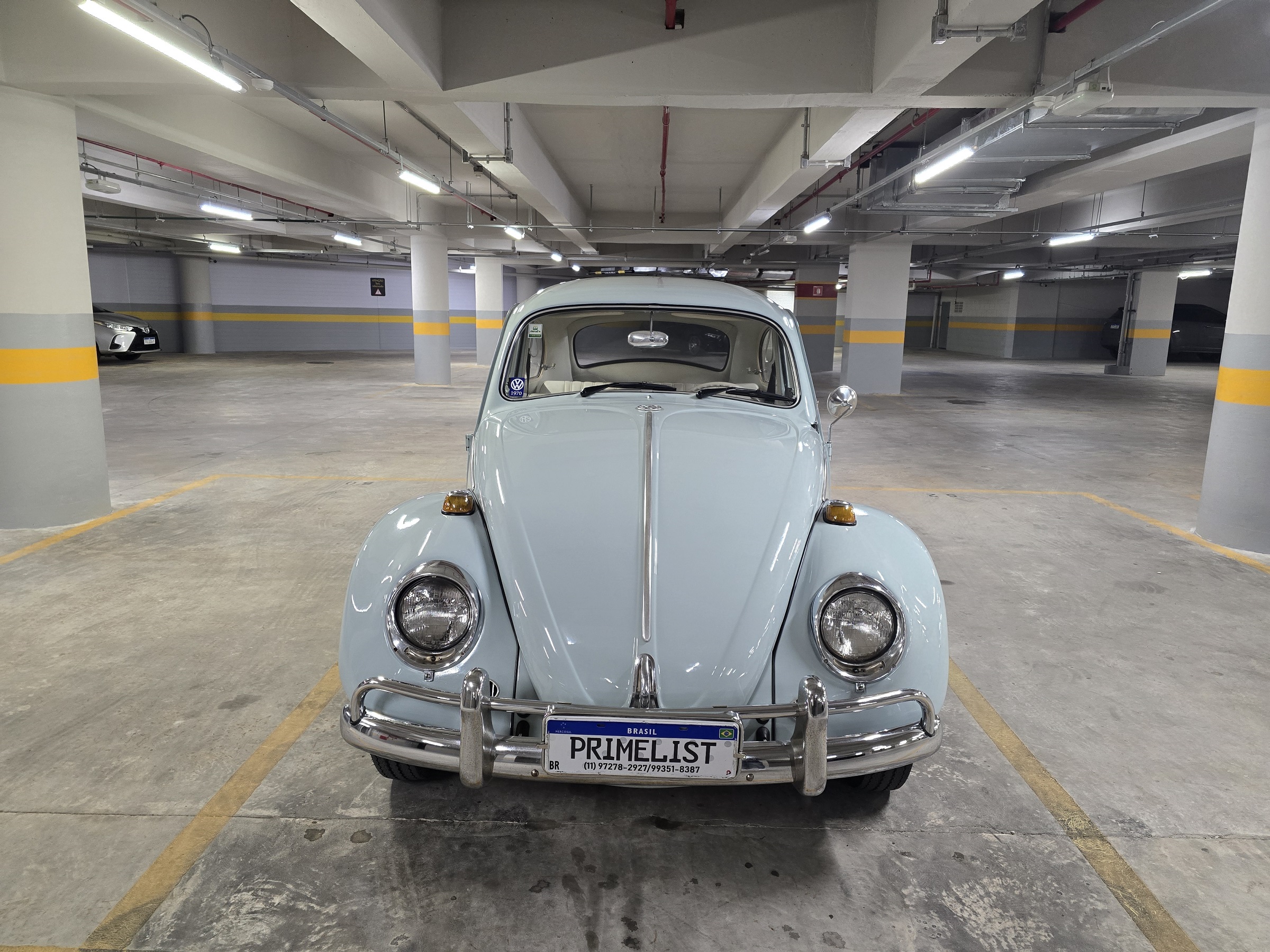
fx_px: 844
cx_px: 635
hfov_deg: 73.9
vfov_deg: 58.9
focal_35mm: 23
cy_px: 476
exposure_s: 1/60
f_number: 1.7
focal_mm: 6.3
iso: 640
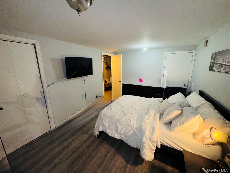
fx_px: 93
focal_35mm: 14
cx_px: 115
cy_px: 86
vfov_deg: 85.7
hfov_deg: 102.1
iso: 125
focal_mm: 2.22
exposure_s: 1/60
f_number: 2.2
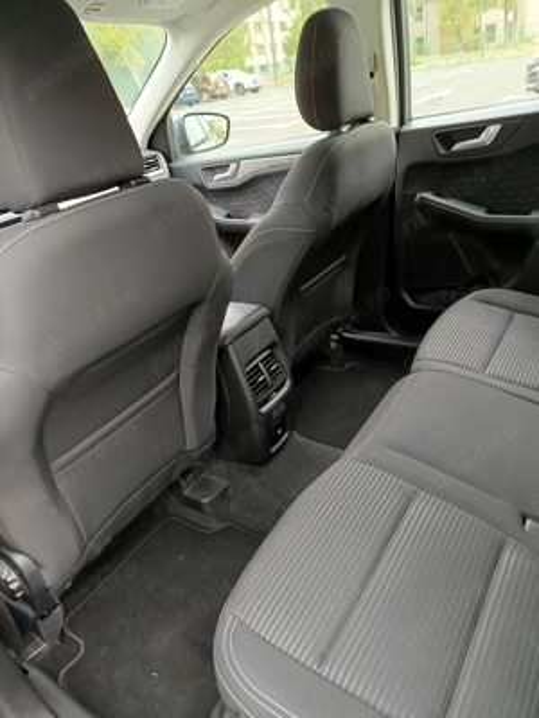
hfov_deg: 56.8
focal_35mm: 24
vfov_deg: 71.6
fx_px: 498
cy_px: 359
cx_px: 270
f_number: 1.7
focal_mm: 5.31
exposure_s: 1/50
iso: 589
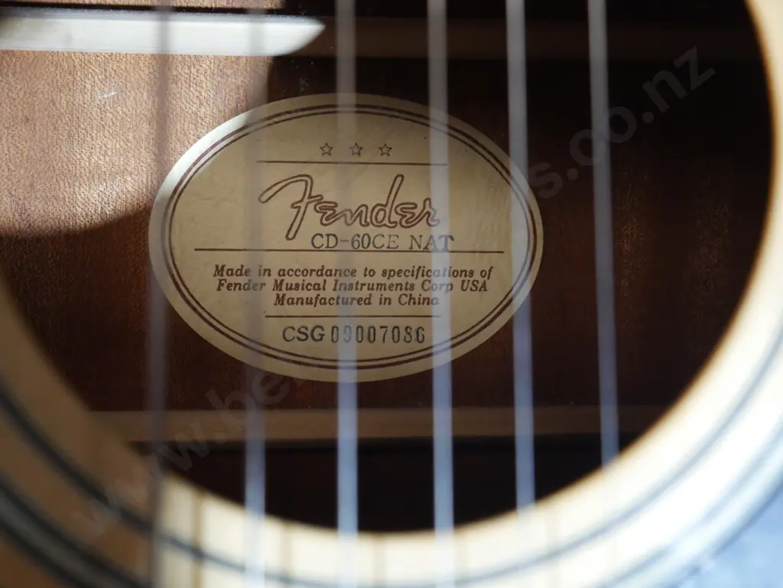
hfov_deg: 41.2
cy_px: 294
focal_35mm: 46
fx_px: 1041
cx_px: 392
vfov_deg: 31.5
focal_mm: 23
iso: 2000
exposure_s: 1/60
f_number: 5.1
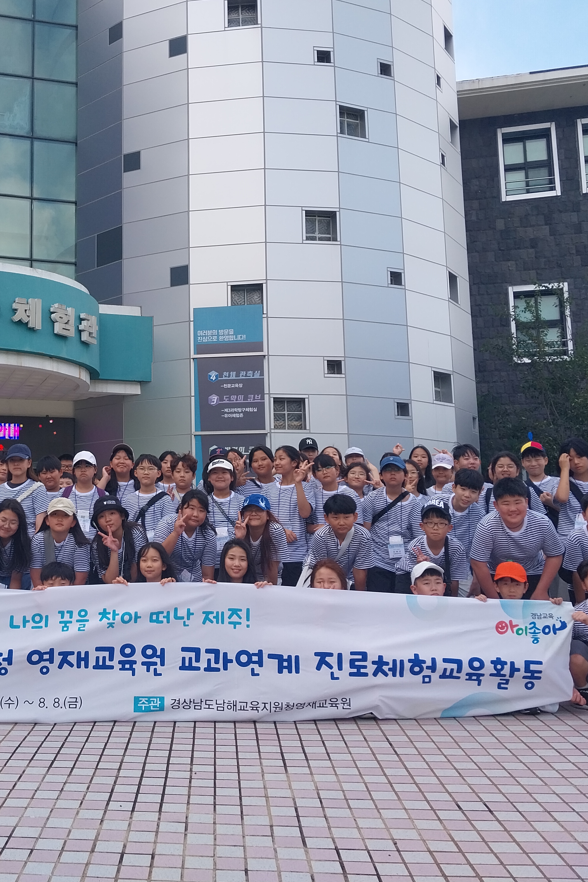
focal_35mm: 37
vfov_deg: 51.9
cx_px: 137
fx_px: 906
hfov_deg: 35.0
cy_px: 430
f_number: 1.8
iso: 20
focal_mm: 4
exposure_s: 1/307
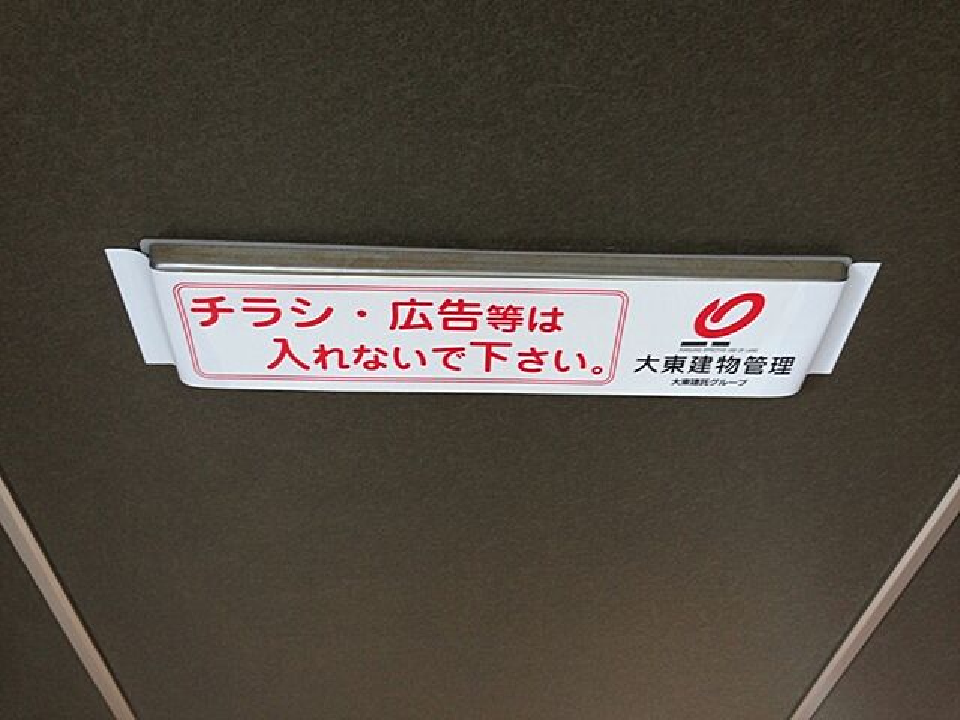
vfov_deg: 42.9
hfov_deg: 55.4
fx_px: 915
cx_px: 480
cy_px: 360
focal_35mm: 33
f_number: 2.4
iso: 50
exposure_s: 1/25
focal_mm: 4.12
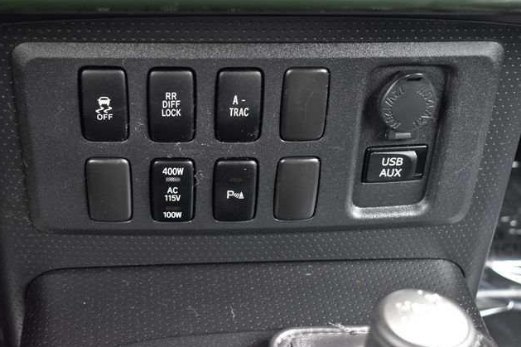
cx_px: 260
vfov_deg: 23.4
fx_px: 839
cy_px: 176
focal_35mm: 58
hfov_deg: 34.5
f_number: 6.3
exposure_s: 1/15
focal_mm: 38
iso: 1400
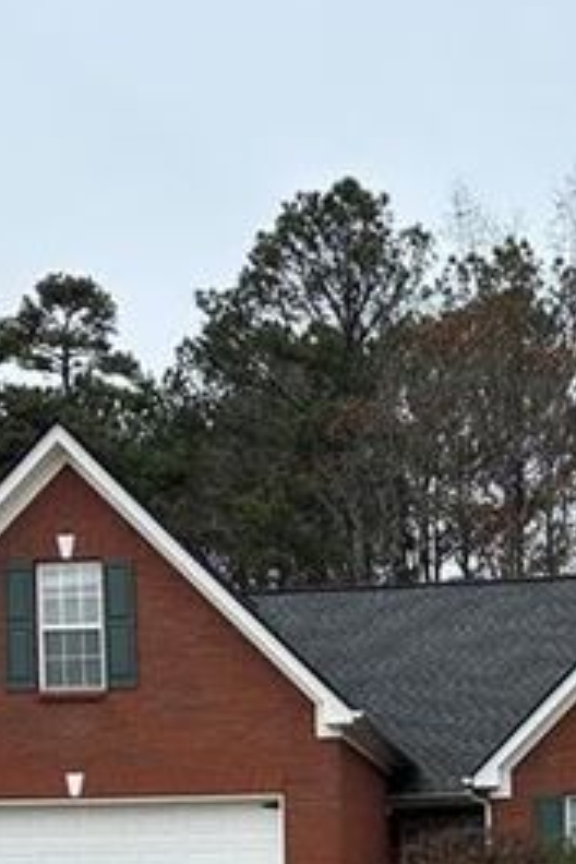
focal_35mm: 63
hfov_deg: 21.4
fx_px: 1512
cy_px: 967
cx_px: 432
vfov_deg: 28.7
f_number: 1.78
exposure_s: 1/1916
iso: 80
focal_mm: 6.86
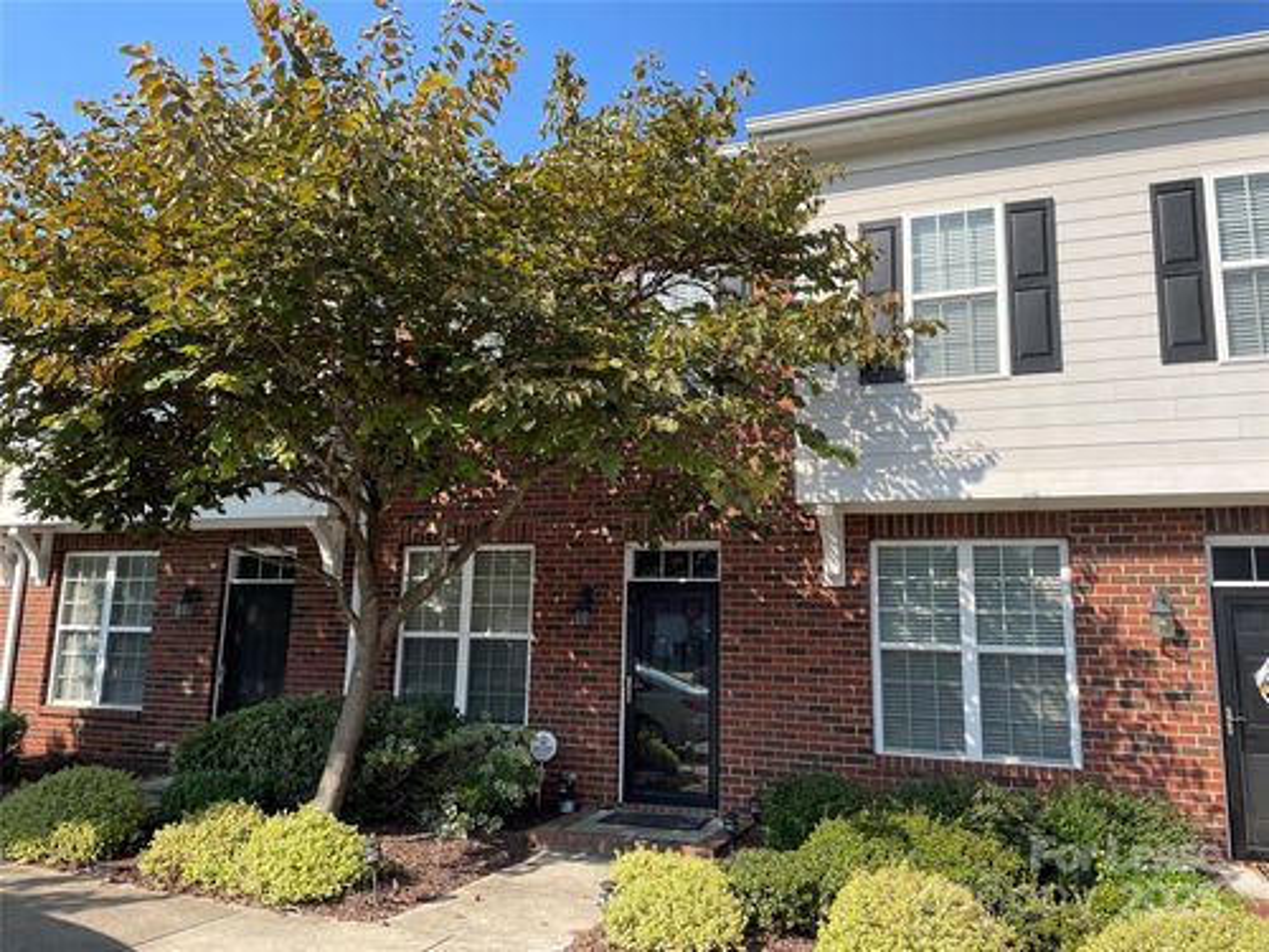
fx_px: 953
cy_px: 476
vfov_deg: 53.1
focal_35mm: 26
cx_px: 634
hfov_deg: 67.3
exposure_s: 1/1490
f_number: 1.6
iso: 32
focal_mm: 4.2
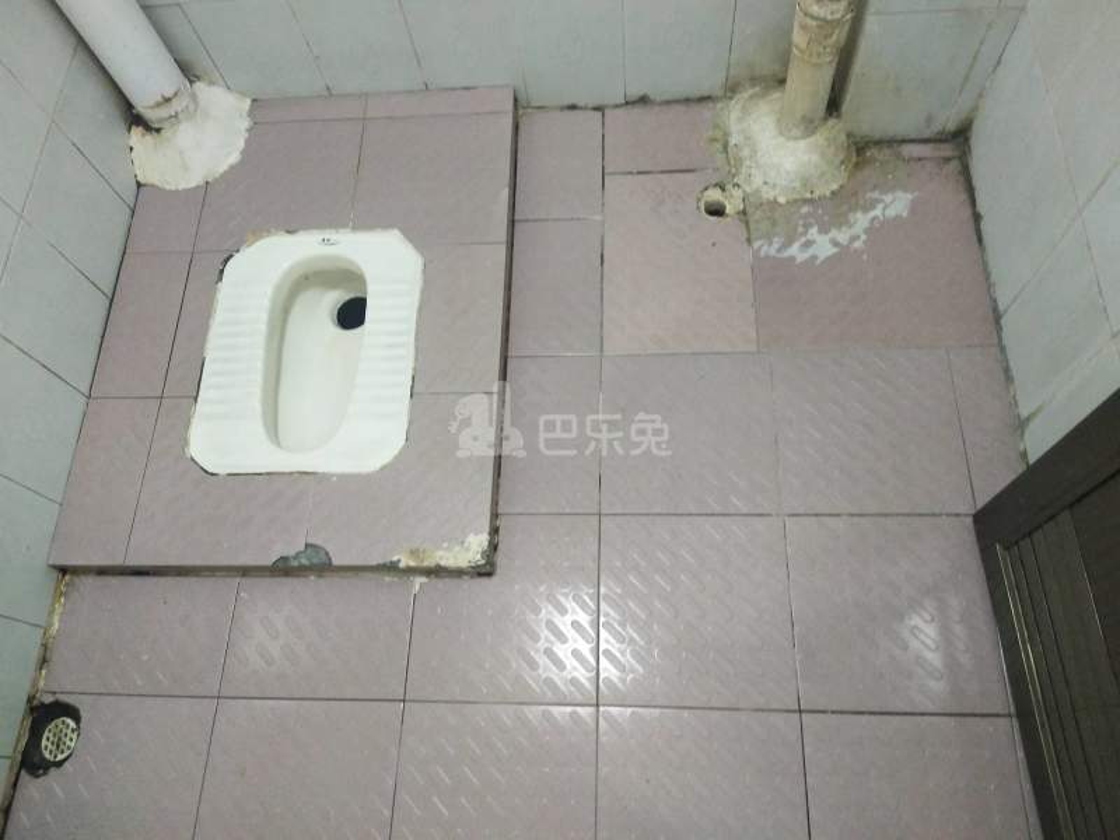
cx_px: 560
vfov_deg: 53.1
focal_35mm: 26
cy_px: 420
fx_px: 841
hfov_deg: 67.3
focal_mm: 3.88
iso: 400
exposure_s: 1/33.3
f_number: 2
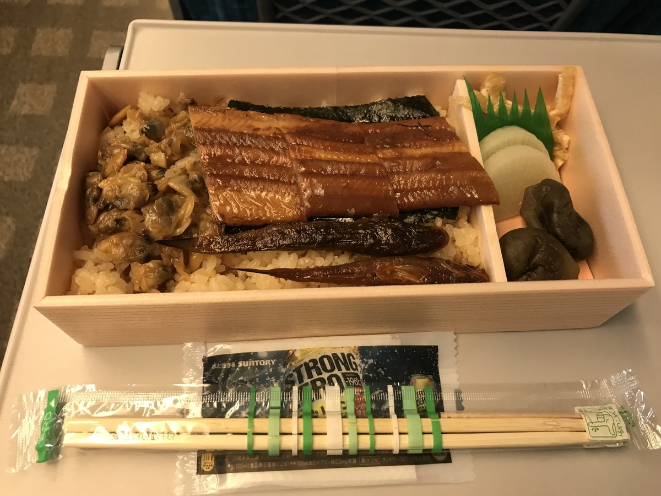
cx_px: 330
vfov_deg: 49.7
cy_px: 248
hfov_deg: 63.4
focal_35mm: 28
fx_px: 535
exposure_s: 1/30
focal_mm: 3.99
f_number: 1.8
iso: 32
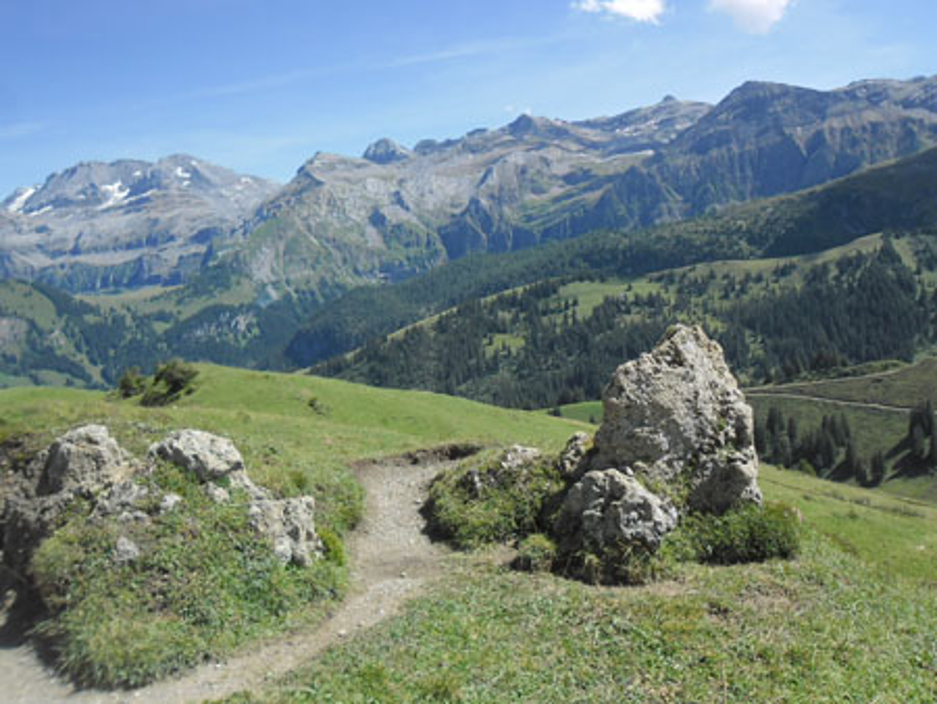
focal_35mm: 27
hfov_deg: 65.3
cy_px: 352
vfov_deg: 51.4
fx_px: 731
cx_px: 468
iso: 80
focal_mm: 4.9
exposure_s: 1/608
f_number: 3.5
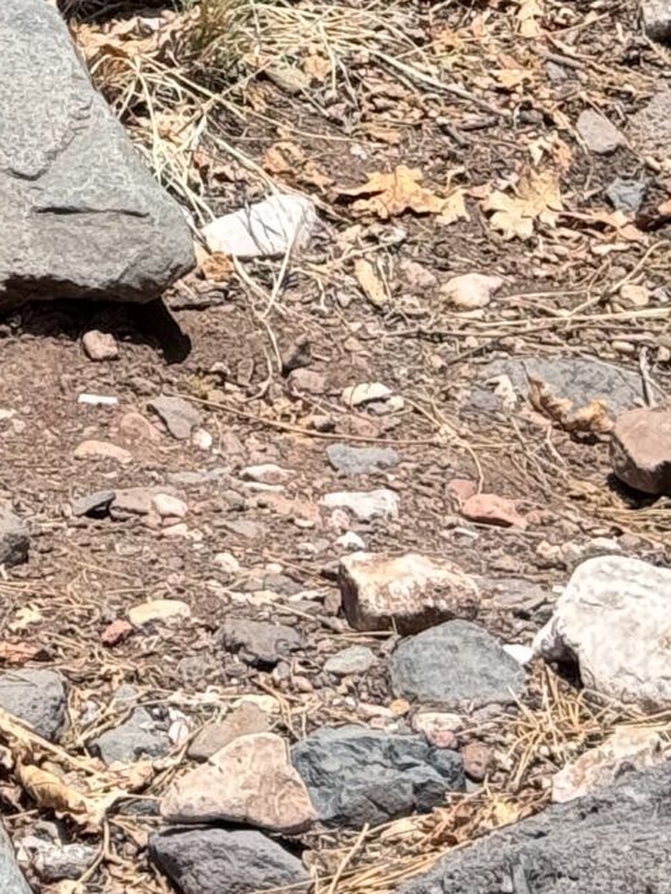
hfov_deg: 7.6
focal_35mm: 193
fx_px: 4987
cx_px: -261
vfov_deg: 9.6
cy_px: -866
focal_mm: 6.76
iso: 64
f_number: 1.78
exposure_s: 1/2179
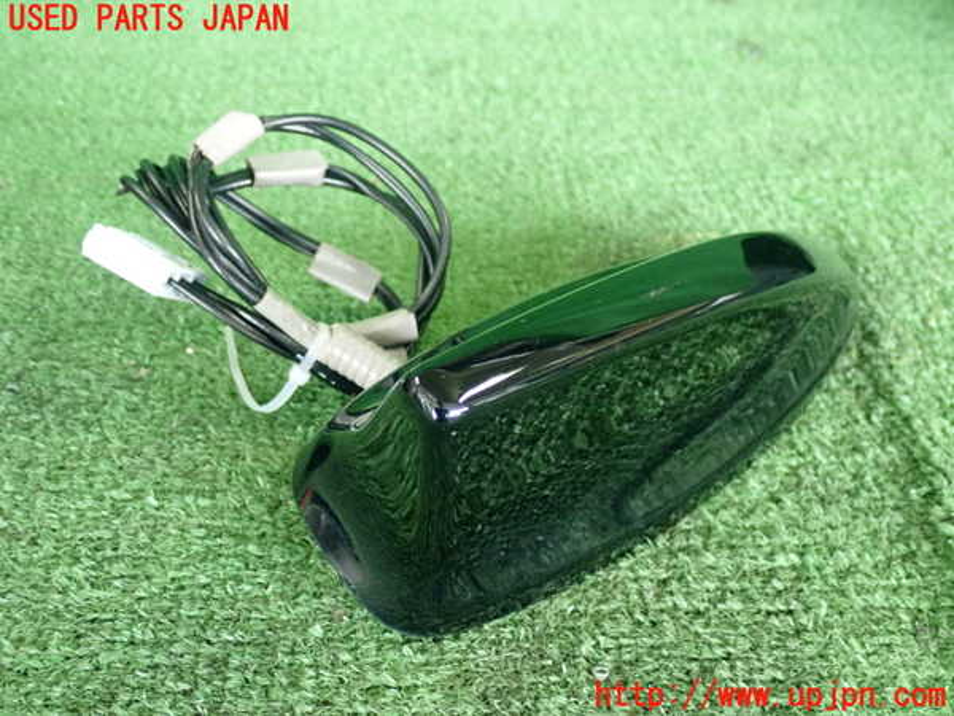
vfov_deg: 33.6
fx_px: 1185
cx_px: 477
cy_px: 358
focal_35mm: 43
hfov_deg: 43.9
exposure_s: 1/40
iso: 800
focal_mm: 7.86
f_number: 2.9
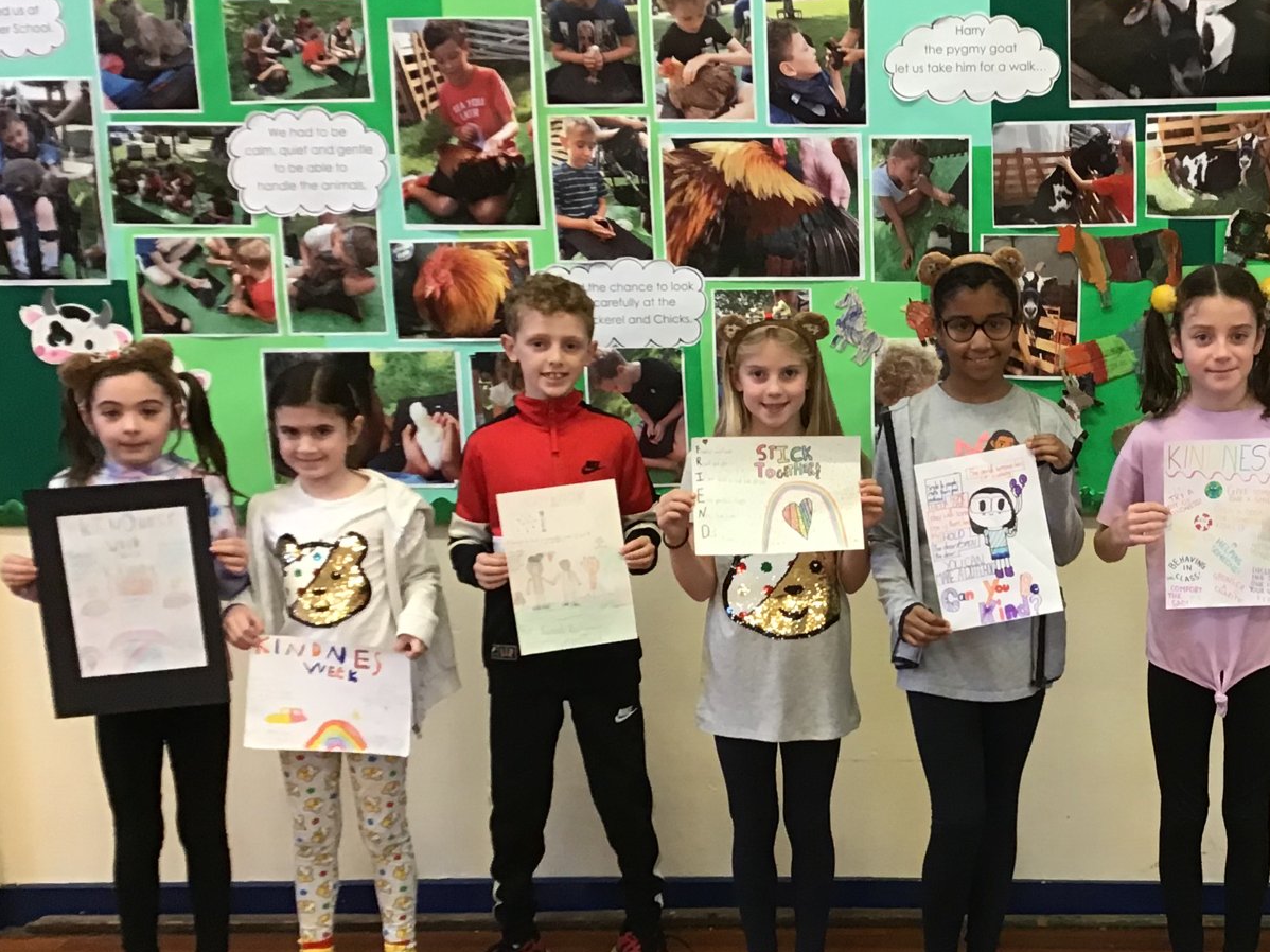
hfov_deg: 35.3
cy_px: 600
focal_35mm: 53
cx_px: 965
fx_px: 1944
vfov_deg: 27.4
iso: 160
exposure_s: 1/33
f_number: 2.4
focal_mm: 3.3
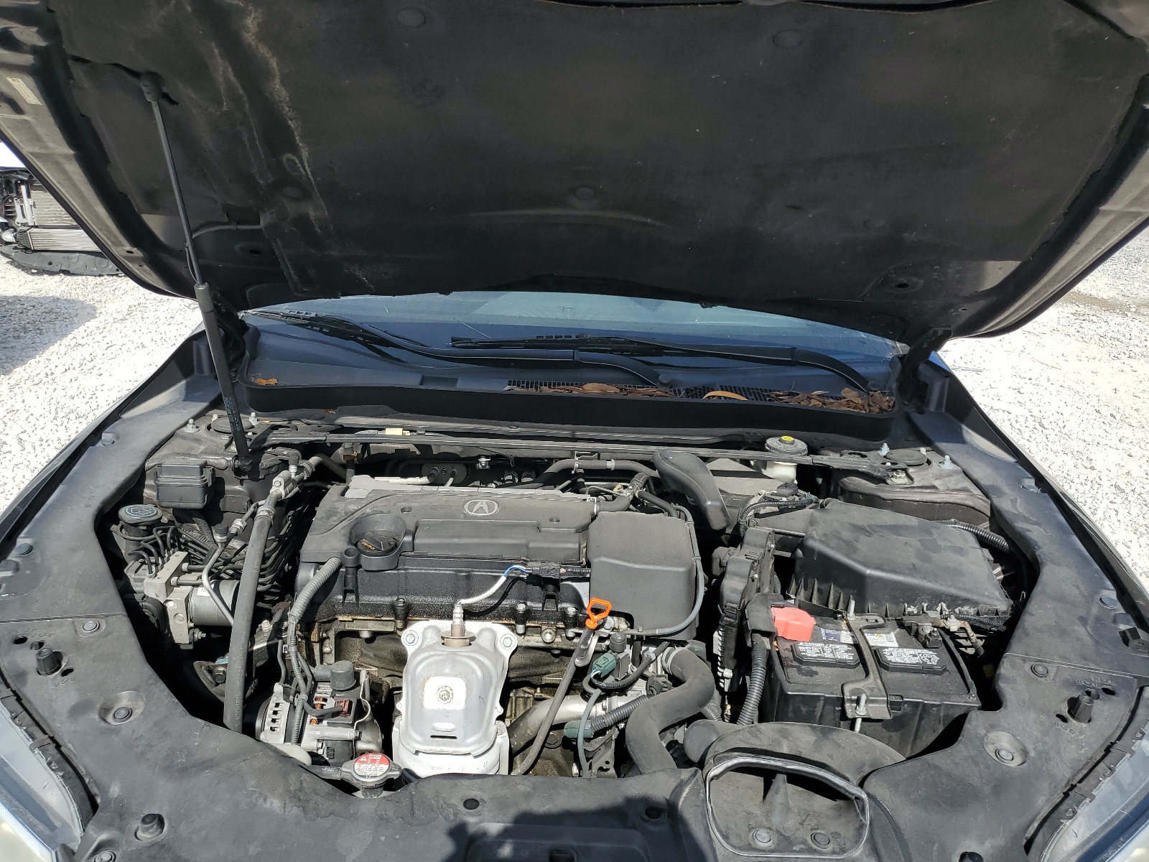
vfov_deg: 53.1
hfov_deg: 67.3
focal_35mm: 26
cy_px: 431
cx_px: 574
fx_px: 863
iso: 50
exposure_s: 1/2500
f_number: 1.5
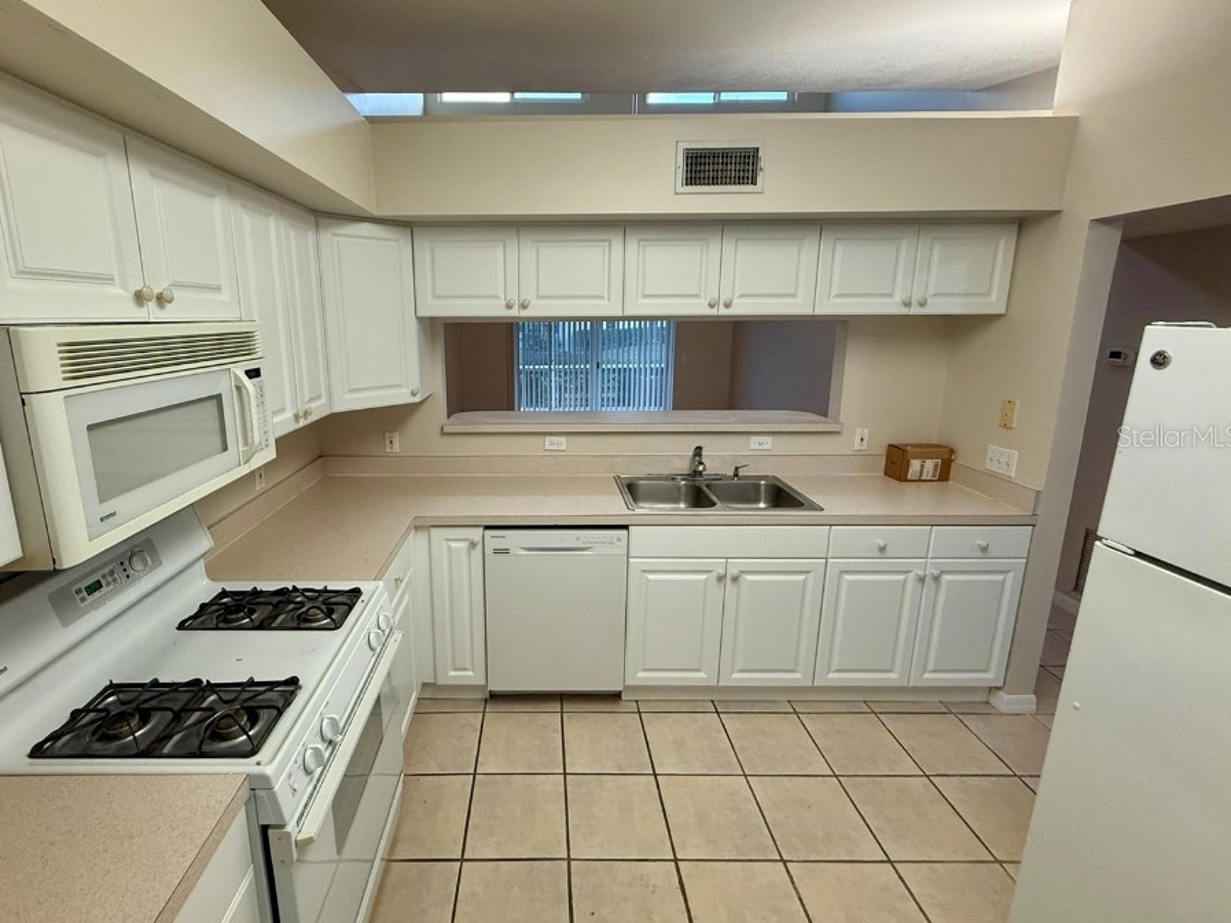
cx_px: 543
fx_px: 569
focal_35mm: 16
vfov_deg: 78.0
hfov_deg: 94.1
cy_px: 435
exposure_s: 1/120
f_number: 2.2
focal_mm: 2.22
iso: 250
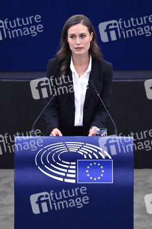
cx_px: 76
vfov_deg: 3.4
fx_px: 3806
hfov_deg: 2.3
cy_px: 114
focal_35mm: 600
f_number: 6.3
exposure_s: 1/1000
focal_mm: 600
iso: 16000
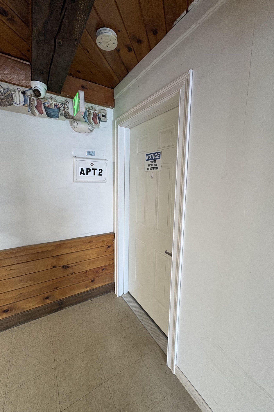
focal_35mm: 15
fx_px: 171
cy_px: 202
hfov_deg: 77.2
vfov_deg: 100.4
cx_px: 145
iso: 160
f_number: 2.2
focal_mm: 2.22
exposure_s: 1/60
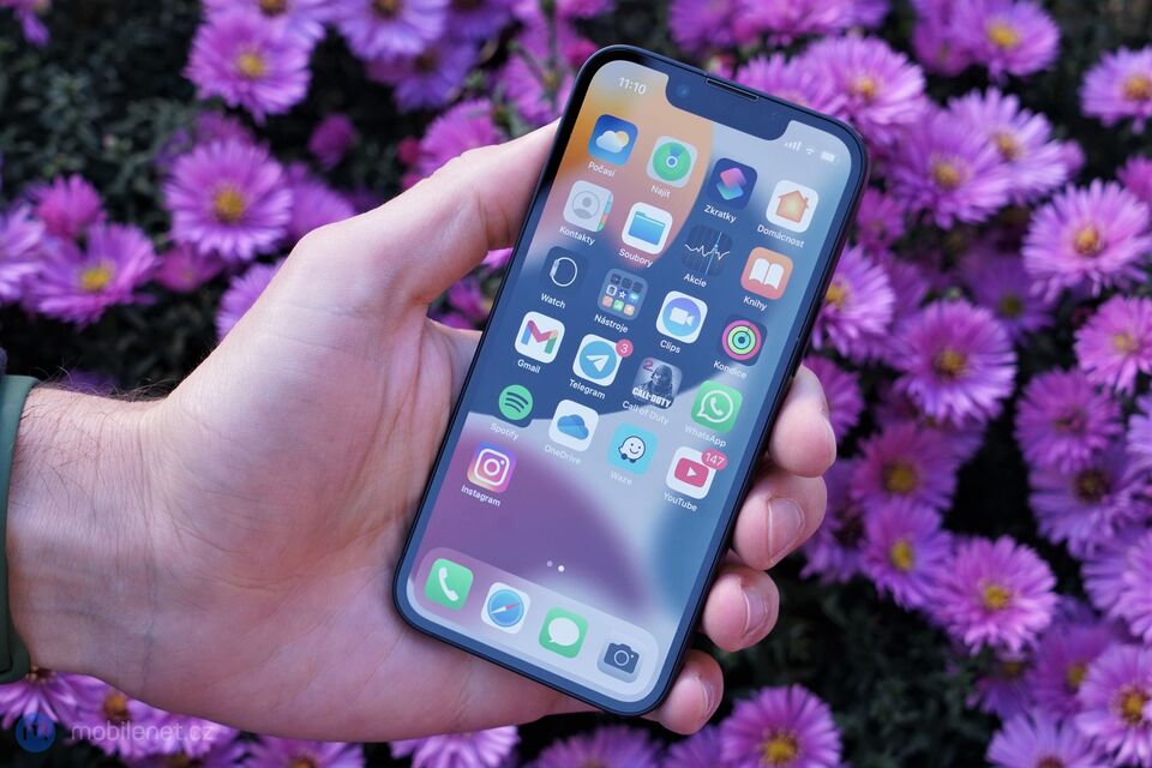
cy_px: 384
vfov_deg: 21.2
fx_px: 2048
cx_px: 576
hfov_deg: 31.4
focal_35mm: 64
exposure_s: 1/200
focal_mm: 64
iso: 1000
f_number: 7.1
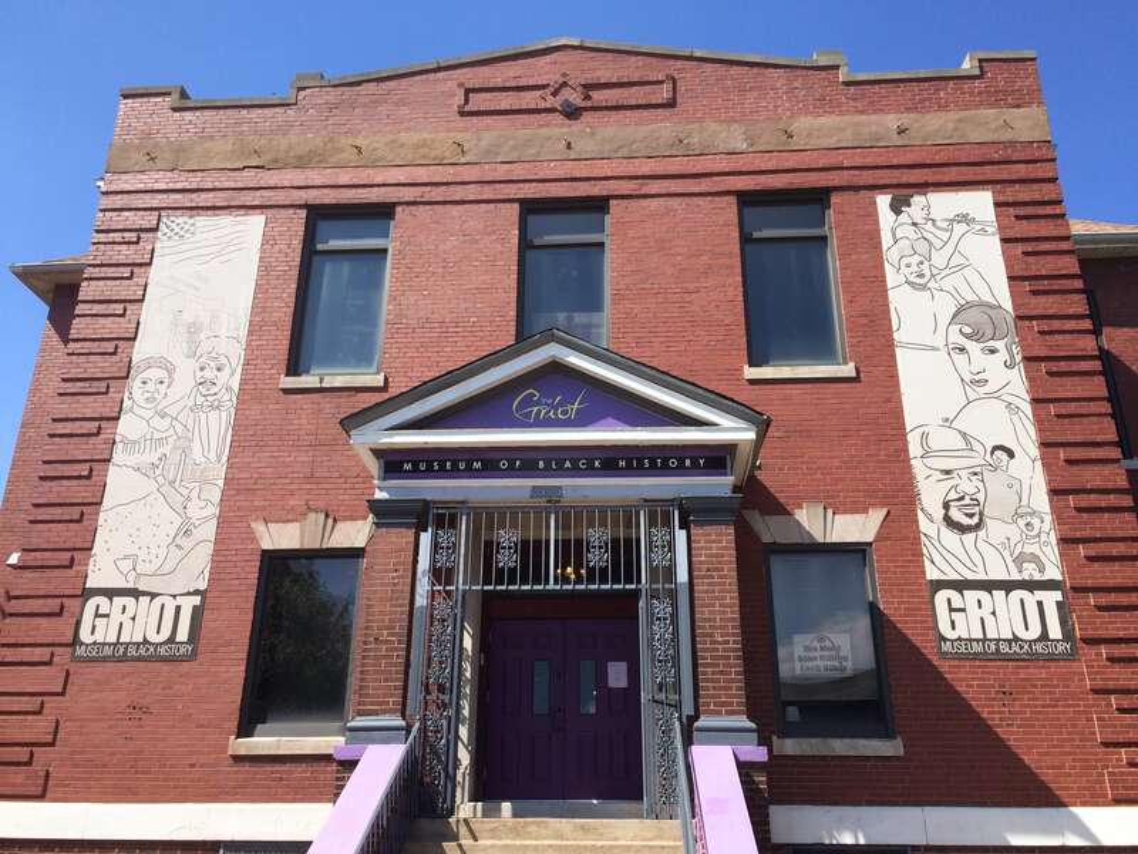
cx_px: 569
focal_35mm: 29
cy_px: 427
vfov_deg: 48.2
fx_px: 953
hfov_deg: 61.7
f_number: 2.2
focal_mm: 4.15
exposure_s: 1/1642
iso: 32
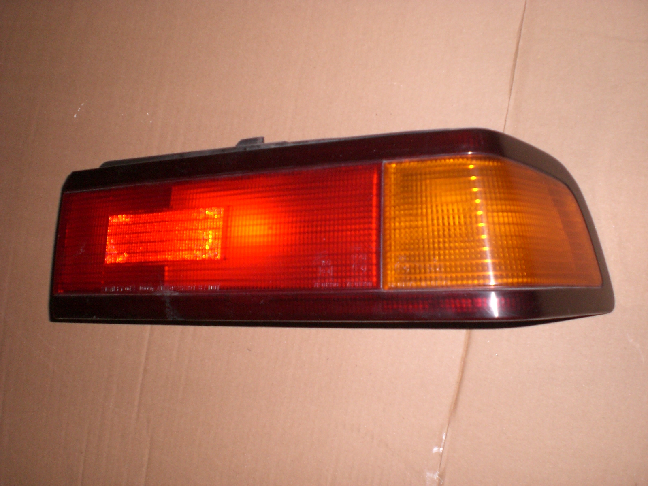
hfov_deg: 49.0
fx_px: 711
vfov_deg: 37.7
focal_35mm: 38
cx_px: 324
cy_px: 243
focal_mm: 6.3
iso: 200
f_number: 3.1
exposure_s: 1/60
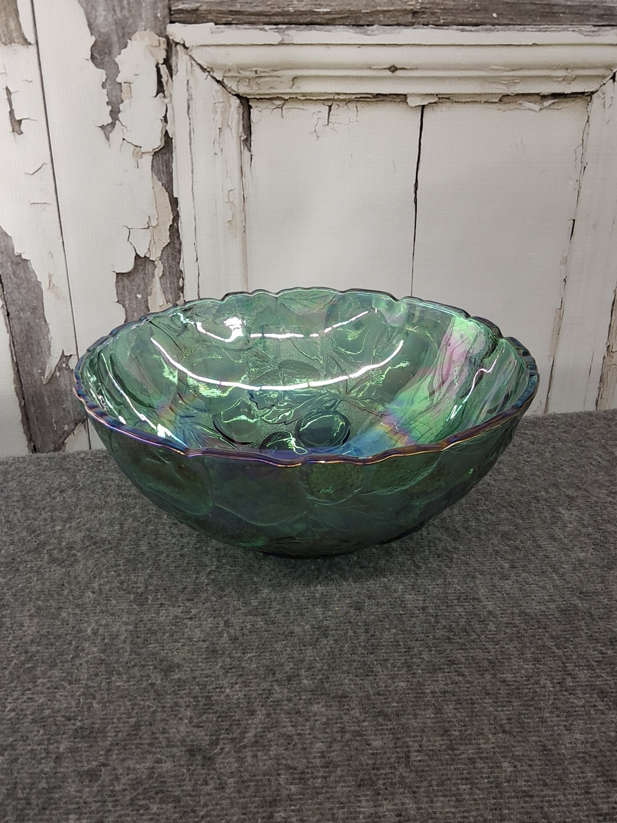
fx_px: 594
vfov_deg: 69.4
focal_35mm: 25
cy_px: 412
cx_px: 308
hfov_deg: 54.9
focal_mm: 3.08
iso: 125
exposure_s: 1/60.2
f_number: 2
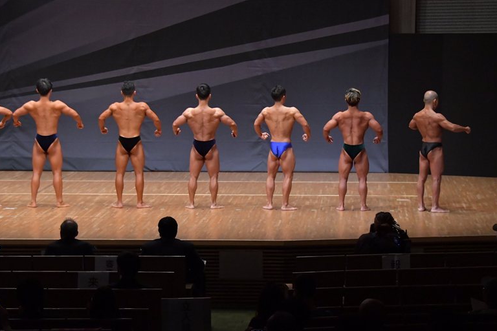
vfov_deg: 11.1
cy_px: 166
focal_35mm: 124
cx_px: 248
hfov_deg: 16.5
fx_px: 1712
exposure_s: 1/400
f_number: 5.6
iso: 6400
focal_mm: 82
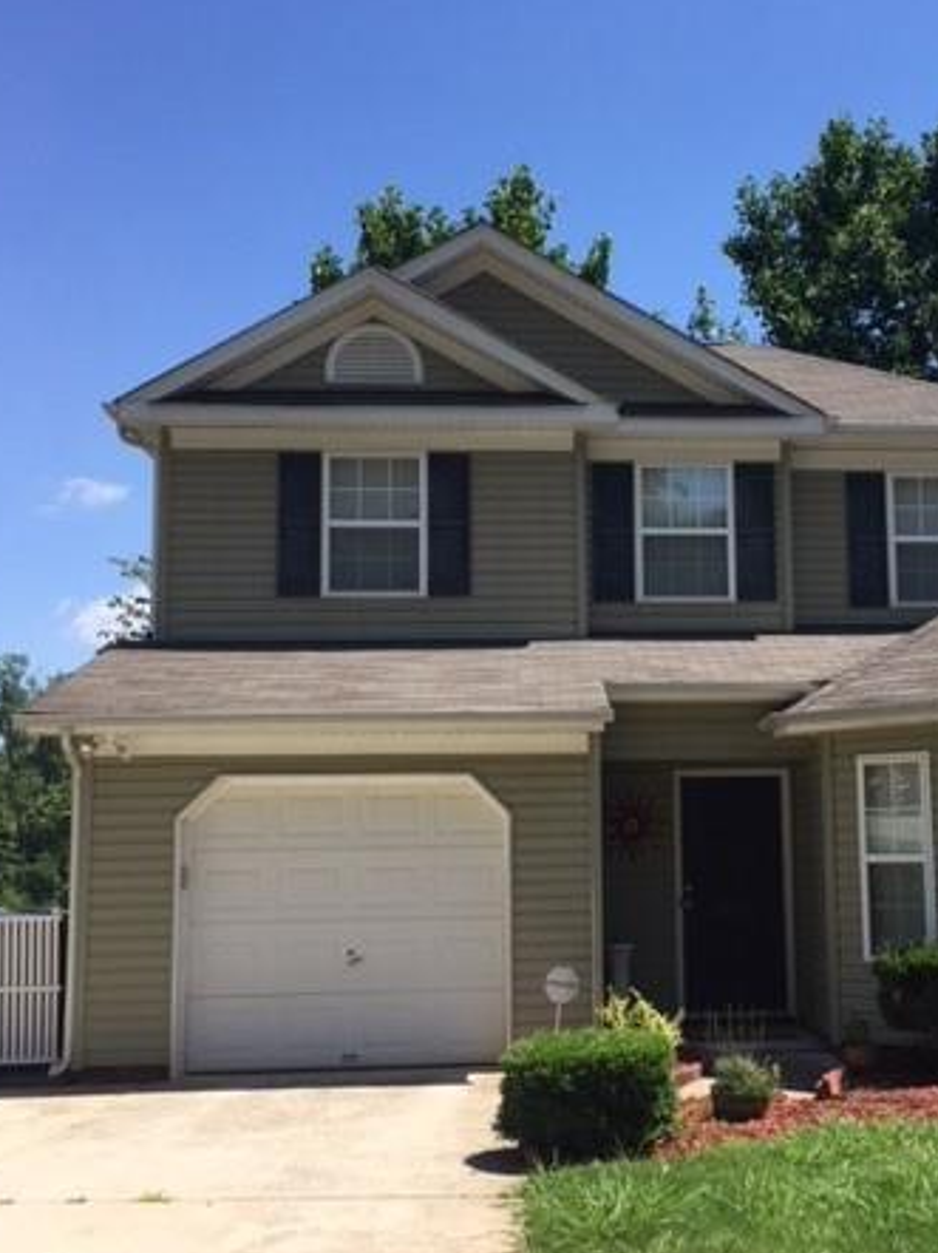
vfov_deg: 44.8
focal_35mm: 42
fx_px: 1519
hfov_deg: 34.0
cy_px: 663
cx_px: 638
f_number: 2.2
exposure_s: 1/1464
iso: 32
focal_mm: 4.15
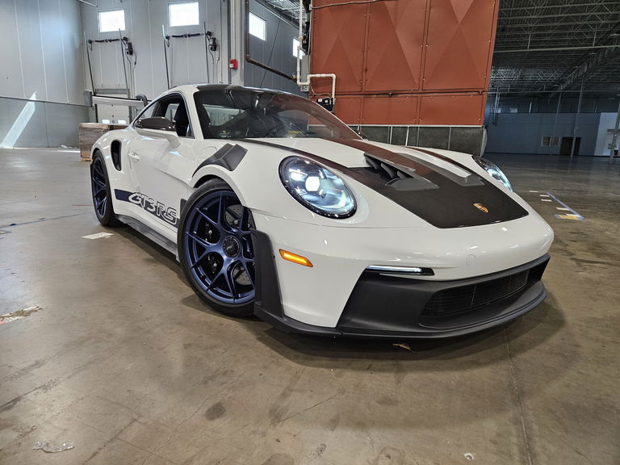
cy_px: 232
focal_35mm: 23
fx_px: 412
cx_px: 310
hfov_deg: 73.9
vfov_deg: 58.9
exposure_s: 1/120
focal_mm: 5.4
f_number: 1.8
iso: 320
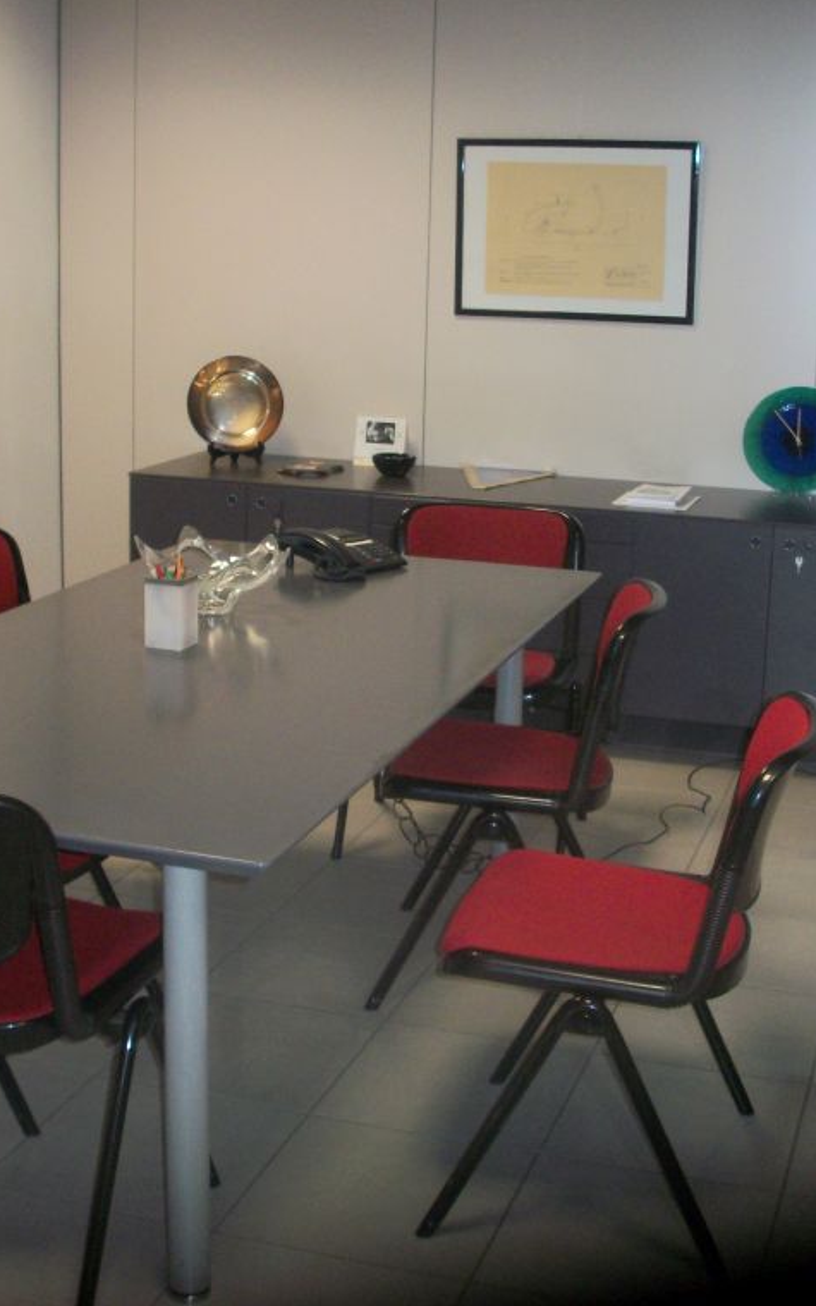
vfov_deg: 40.3
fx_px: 1779
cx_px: 376
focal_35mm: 50
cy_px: 648
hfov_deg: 25.8
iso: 160
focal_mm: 6.3
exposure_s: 1/30
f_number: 3.1
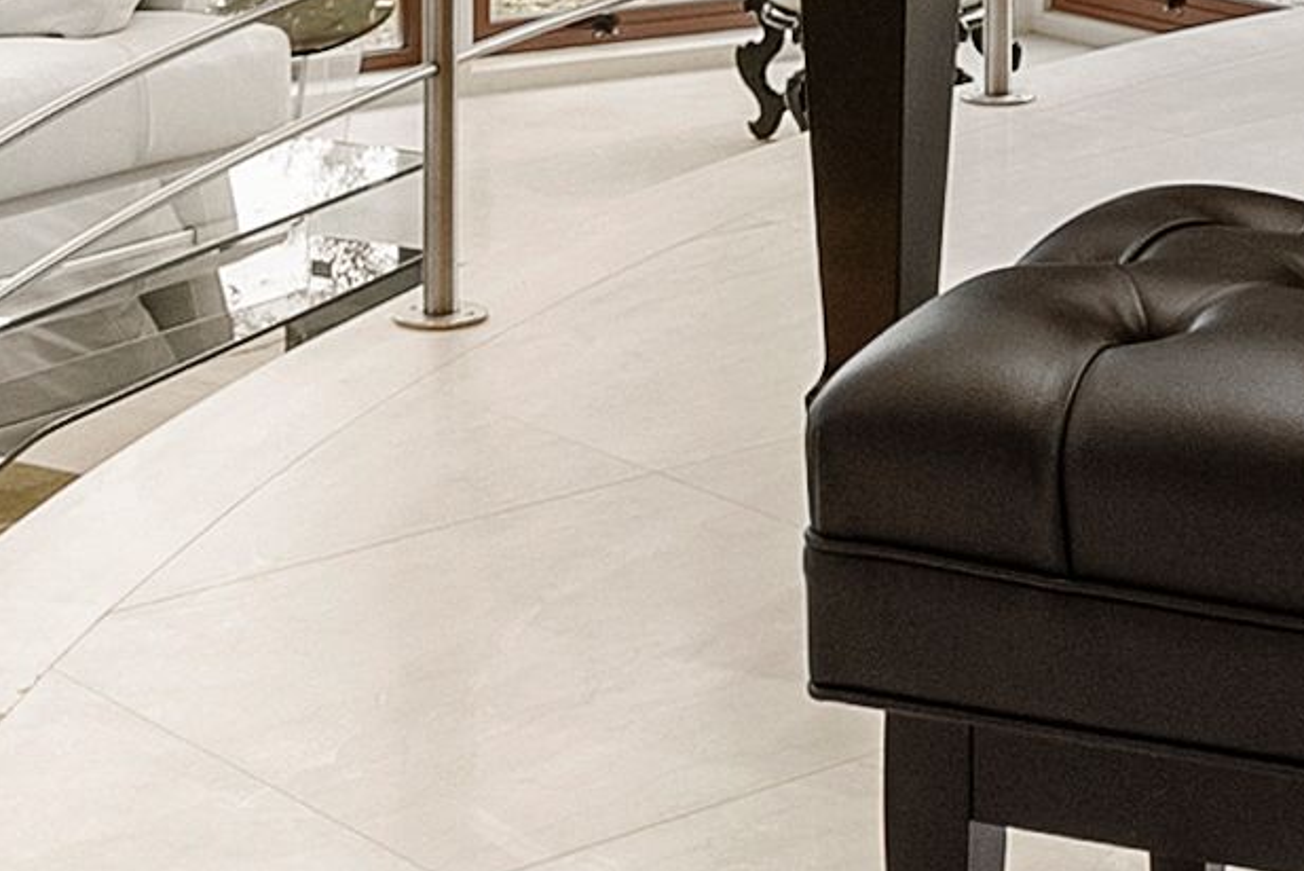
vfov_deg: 11.5
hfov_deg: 18.4
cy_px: -750
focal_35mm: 110
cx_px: 1048
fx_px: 3986
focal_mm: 16
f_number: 8
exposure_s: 1/15
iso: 640
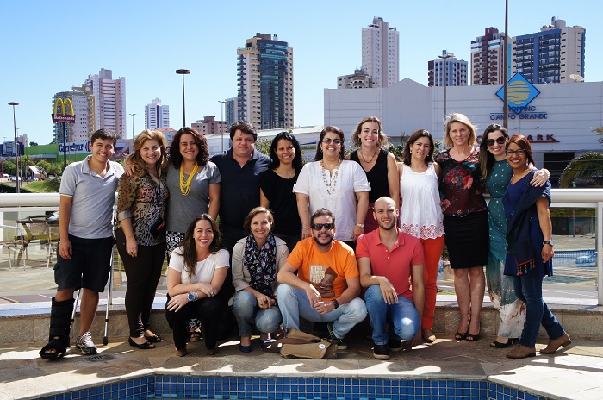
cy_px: 200
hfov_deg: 45.0
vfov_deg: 30.7
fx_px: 727
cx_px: 302
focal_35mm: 44
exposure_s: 1/160
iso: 200
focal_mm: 29
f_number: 13
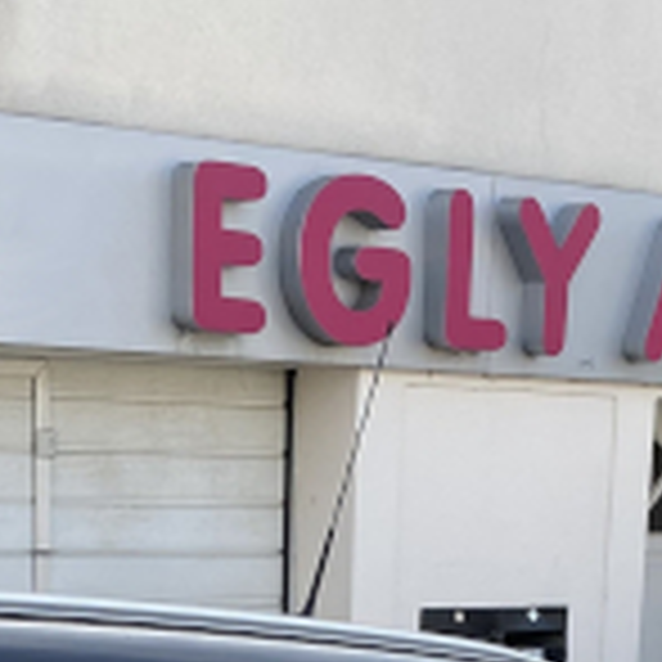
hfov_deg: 14.4
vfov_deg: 13.3
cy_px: 1079
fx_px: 2618
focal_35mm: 121
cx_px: 489
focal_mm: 4.25
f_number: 1.8
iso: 32
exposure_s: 1/681
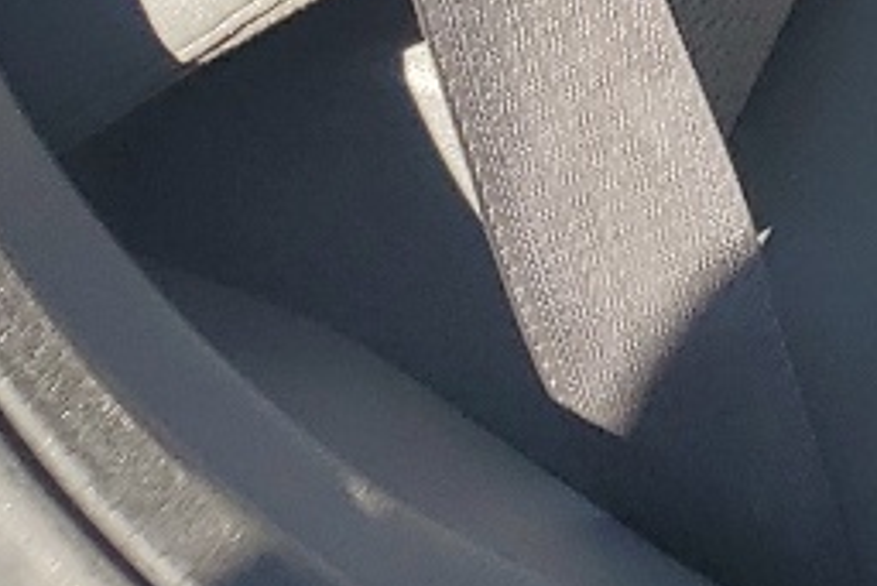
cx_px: 2172
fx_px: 4119
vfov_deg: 7.1
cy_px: -1282
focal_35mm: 169
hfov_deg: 10.4
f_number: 1.5
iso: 50
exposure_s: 1/833
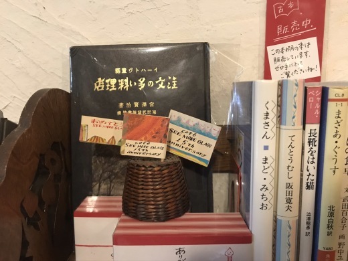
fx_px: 281
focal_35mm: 28
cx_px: 174
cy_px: 130
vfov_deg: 49.7
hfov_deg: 63.4
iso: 100
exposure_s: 1/13
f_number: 1.8
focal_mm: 3.99
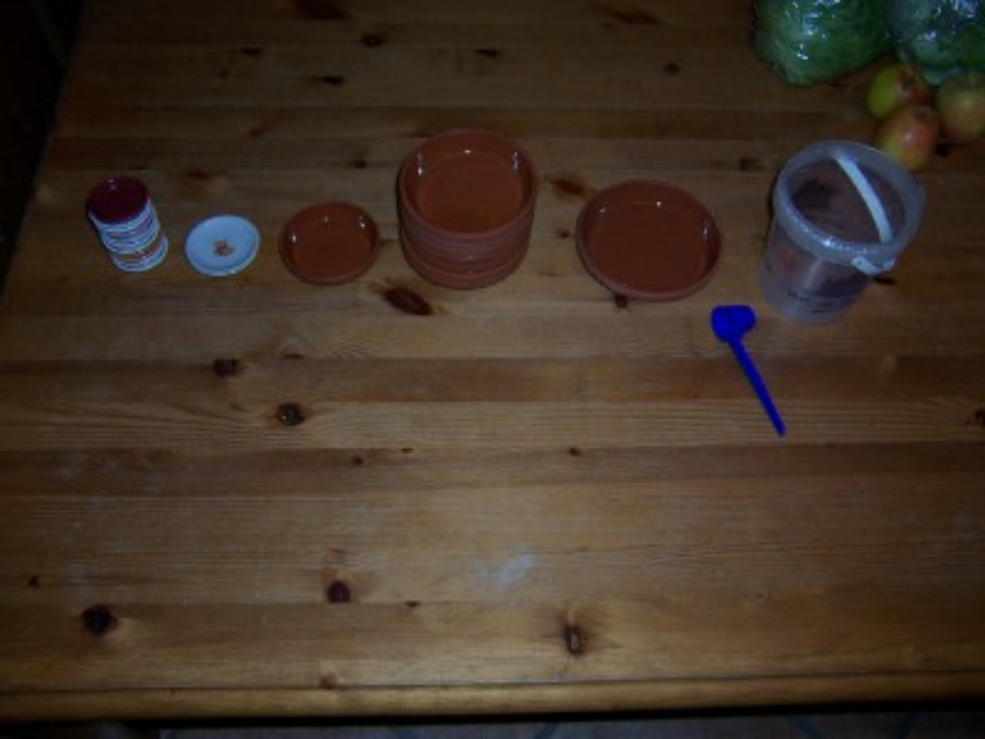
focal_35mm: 33
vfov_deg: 42.9
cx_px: 492
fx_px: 939
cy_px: 370
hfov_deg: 55.4
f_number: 2.8
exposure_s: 1/60
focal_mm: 5.5
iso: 80
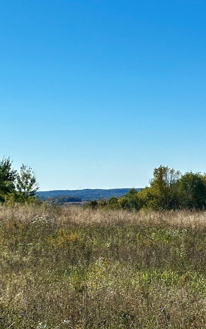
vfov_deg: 21.0
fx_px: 889
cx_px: 147
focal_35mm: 99
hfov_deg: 13.2
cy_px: 193
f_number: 1.78
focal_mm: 6.86
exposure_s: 1/6623
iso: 64
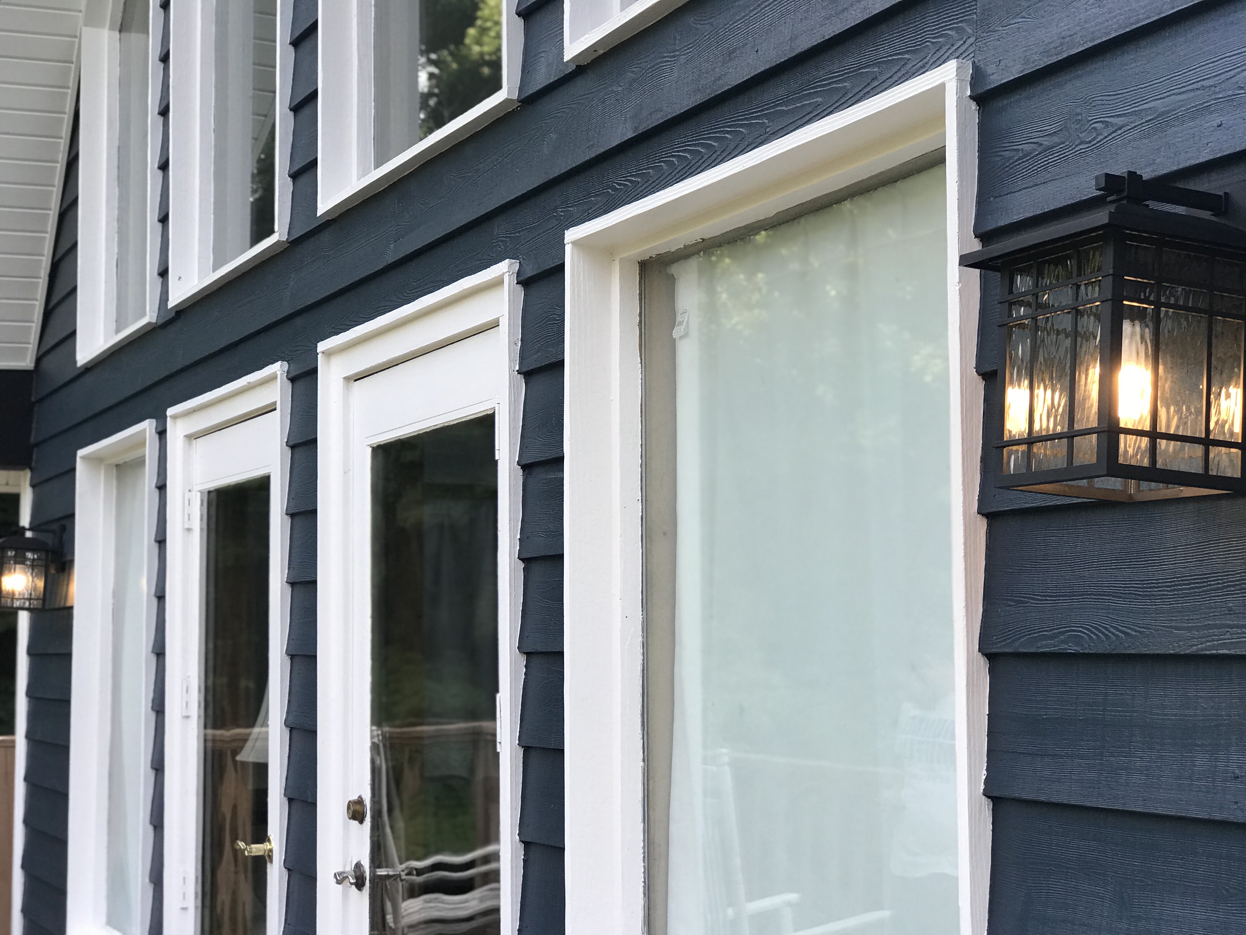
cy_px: 468
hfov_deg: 33.8
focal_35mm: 57
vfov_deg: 25.7
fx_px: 2052
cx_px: 623
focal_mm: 6.6
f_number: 2.8
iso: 25
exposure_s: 1/60
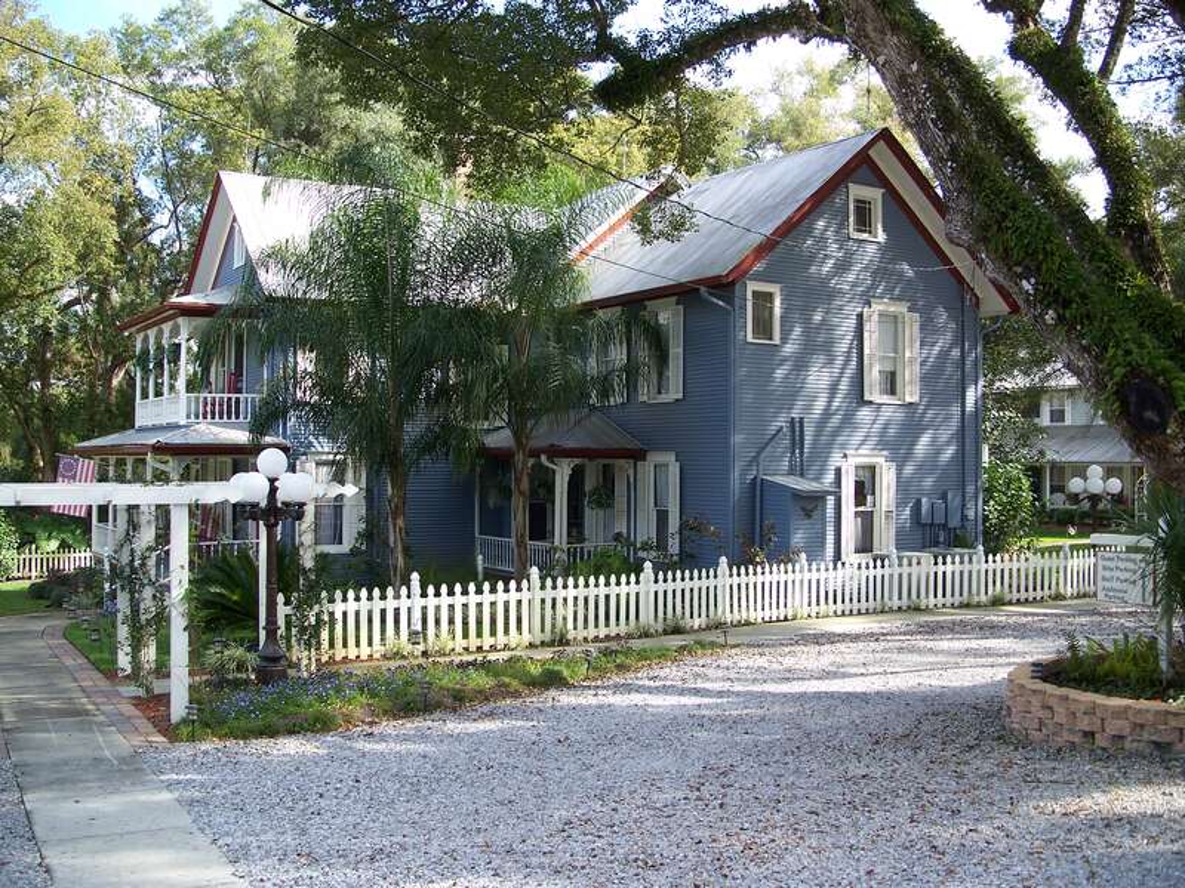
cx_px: 592
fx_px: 1267
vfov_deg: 38.7
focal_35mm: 37
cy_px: 444
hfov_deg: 50.1
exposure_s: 1/200
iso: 64
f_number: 2.8
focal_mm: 7.8
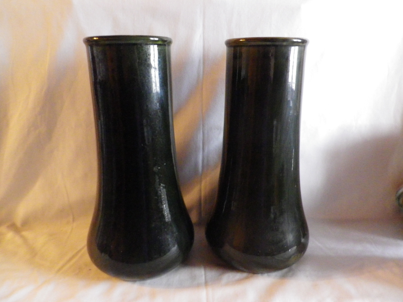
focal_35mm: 25
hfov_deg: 69.4
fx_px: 291
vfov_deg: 54.9
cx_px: 202
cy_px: 151
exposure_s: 1/4
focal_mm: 4.5
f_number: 3.5
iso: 800
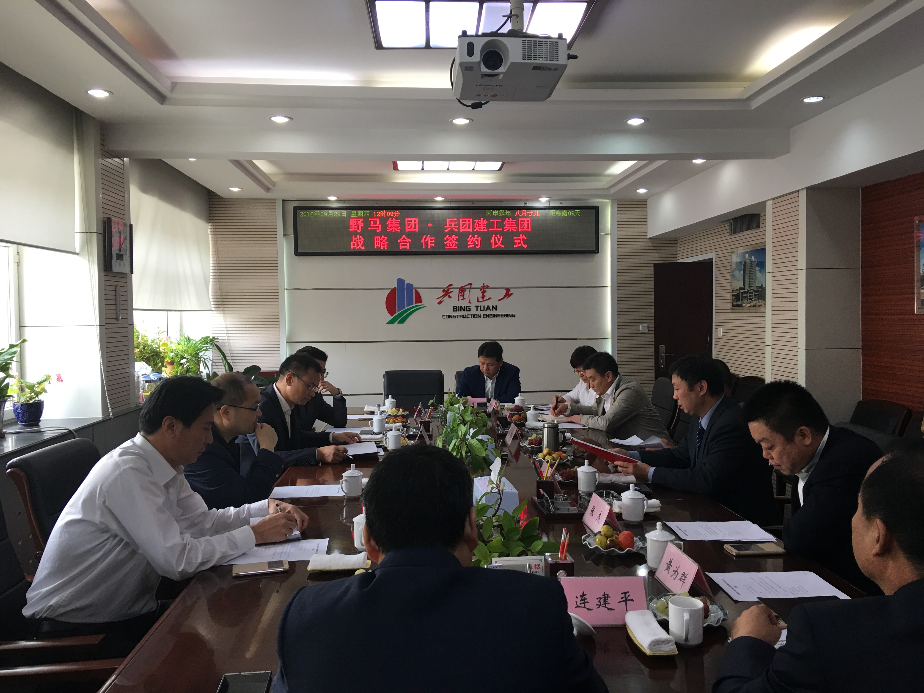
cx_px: 462
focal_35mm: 29
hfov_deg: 61.7
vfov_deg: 48.2
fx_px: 774
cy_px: 346
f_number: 2.2
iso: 32
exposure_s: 1/33
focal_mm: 4.15
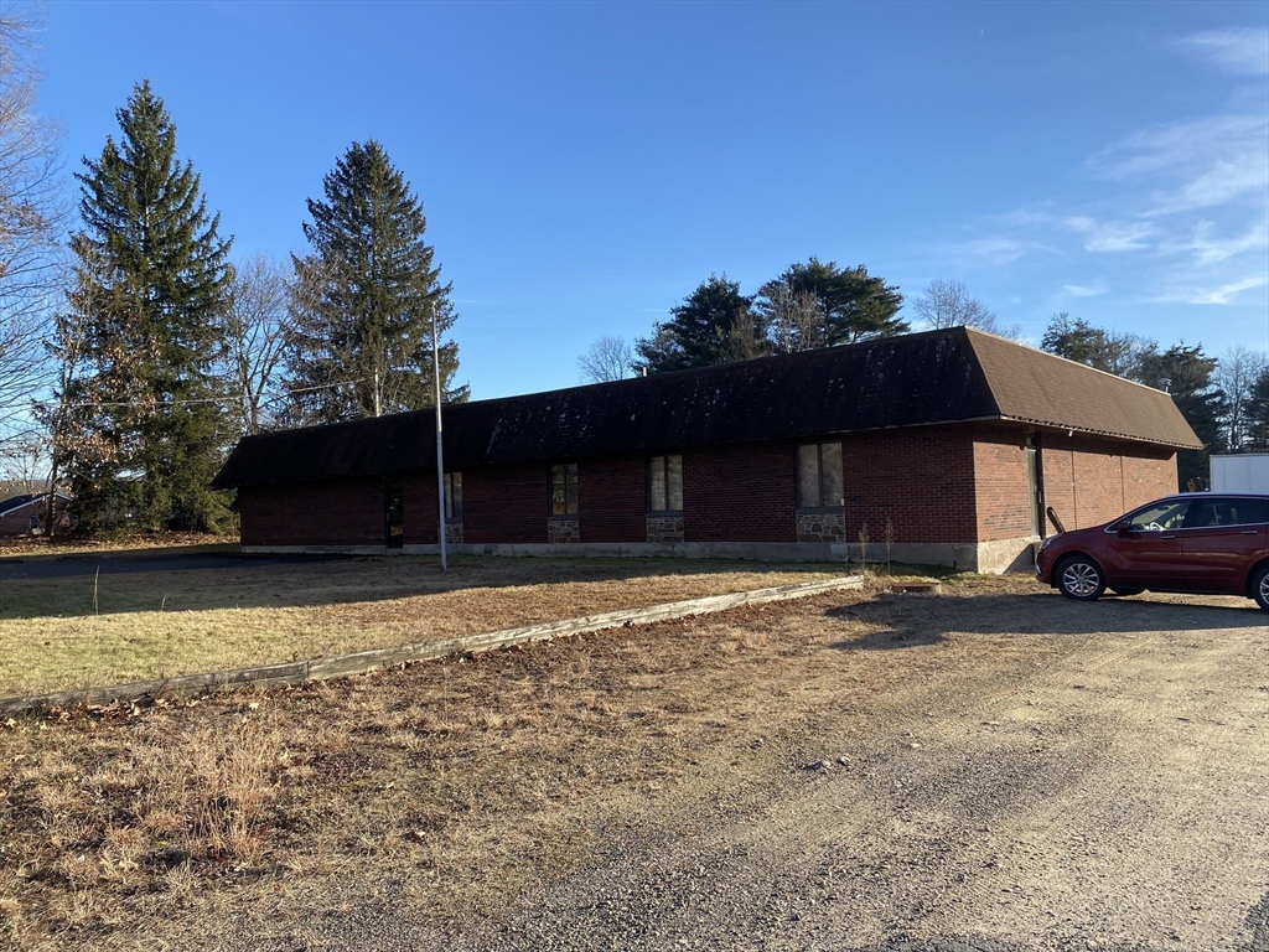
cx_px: 634
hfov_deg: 67.3
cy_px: 476
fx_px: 953
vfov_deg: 53.1
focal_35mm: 26
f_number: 1.8
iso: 32
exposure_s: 1/1377
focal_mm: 4.25
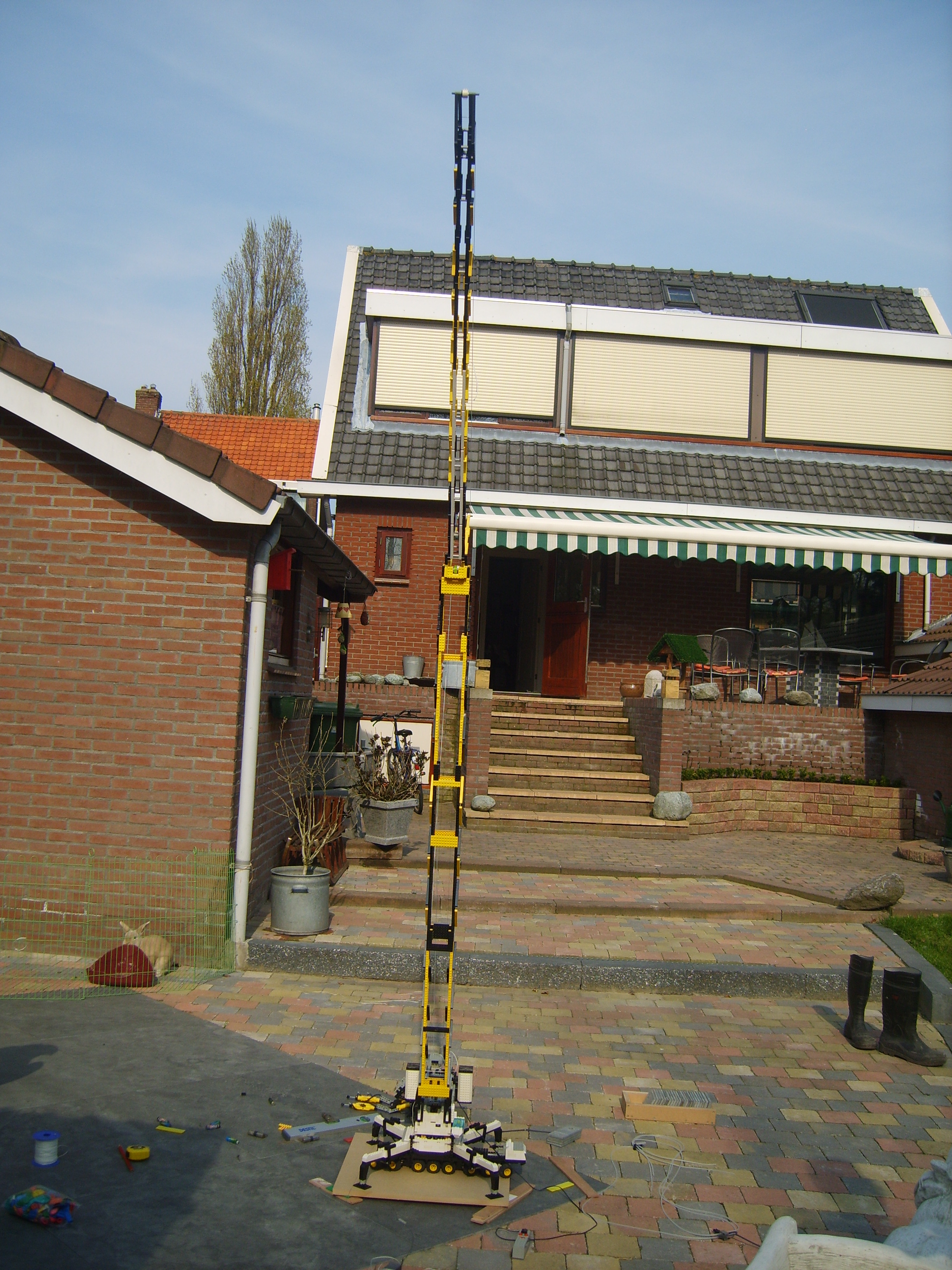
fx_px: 1283
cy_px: 635
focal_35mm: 35
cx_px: 476
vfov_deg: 52.6
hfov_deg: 40.7
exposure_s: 1/180
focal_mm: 7.4
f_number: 7.1
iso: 50
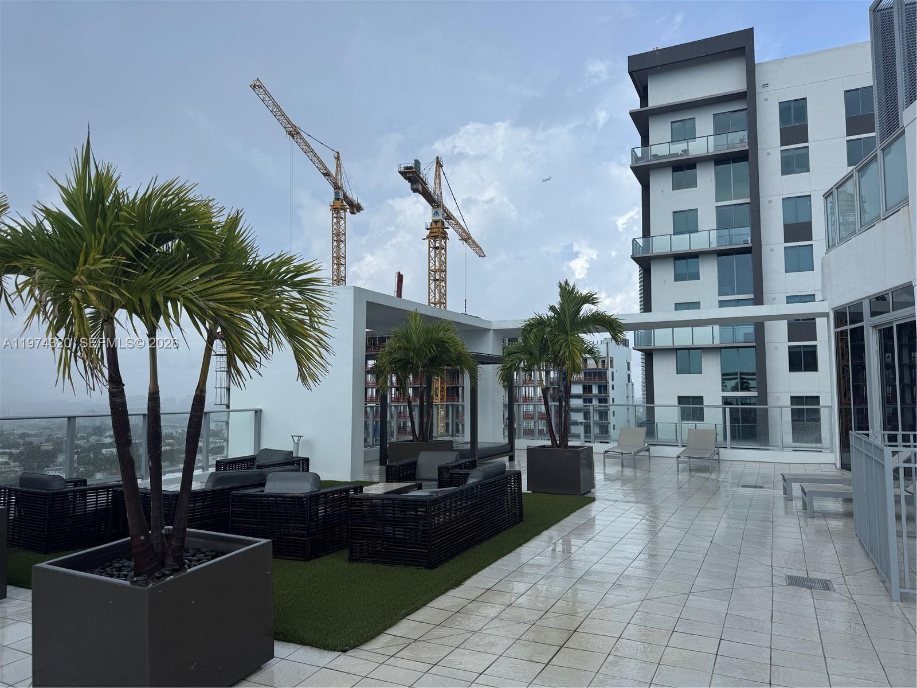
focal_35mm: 24
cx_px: 458
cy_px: 344
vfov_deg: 56.8
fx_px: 636
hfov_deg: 71.6
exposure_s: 1/3597
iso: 80
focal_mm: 6.76
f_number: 1.78
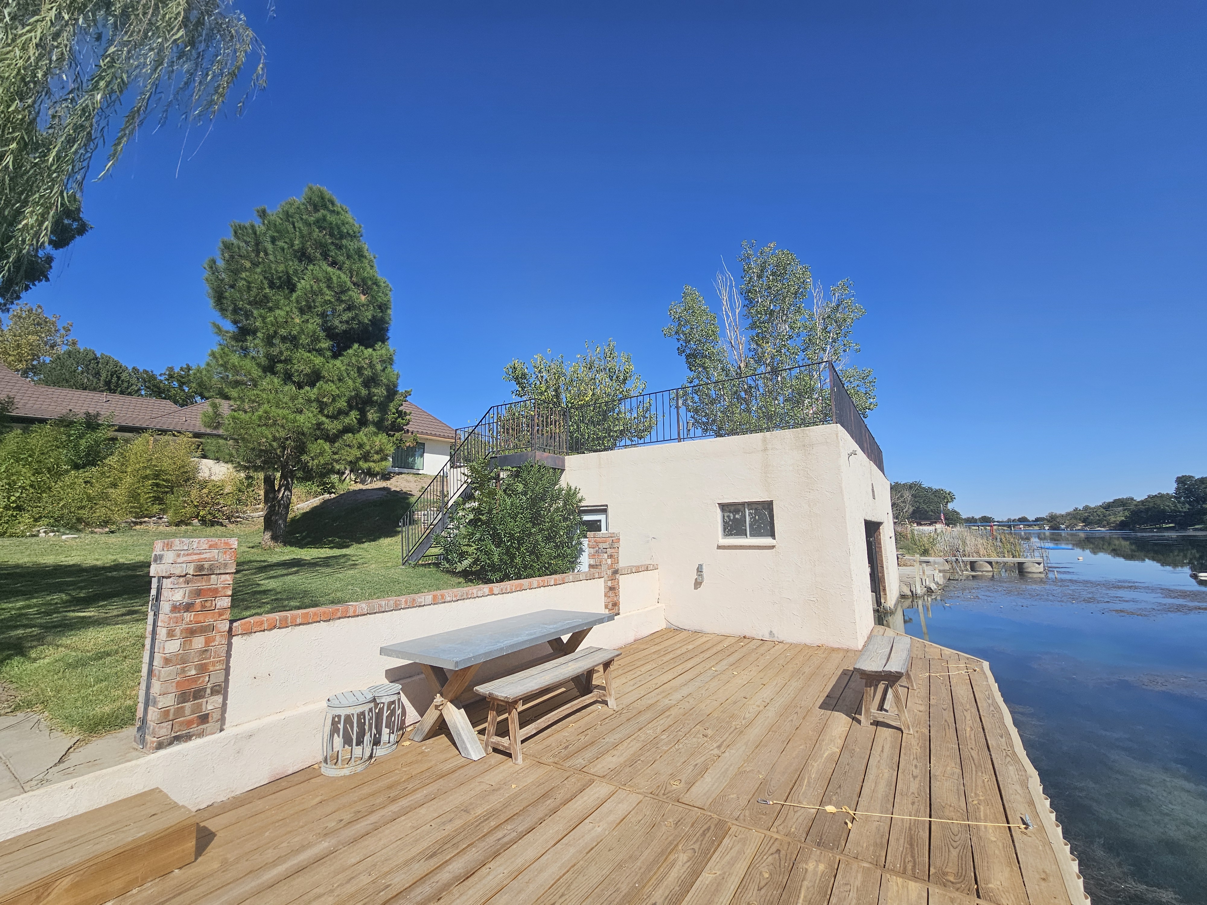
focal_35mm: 13
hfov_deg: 106.2
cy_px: 452
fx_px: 453
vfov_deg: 89.9
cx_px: 604
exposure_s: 1/4010
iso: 50
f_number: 2.2
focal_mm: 2.2
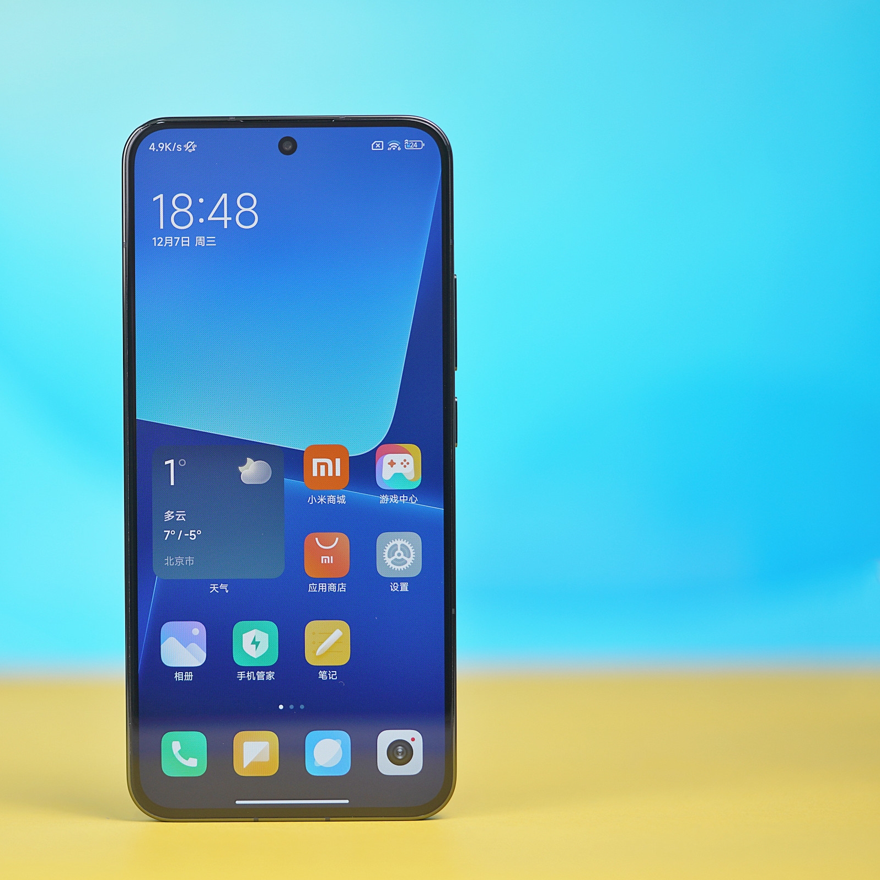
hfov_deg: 15.1
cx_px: 220
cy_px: 440
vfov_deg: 15.2
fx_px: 3308
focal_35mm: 115
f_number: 2.8
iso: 160
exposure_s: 1/125
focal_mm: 90
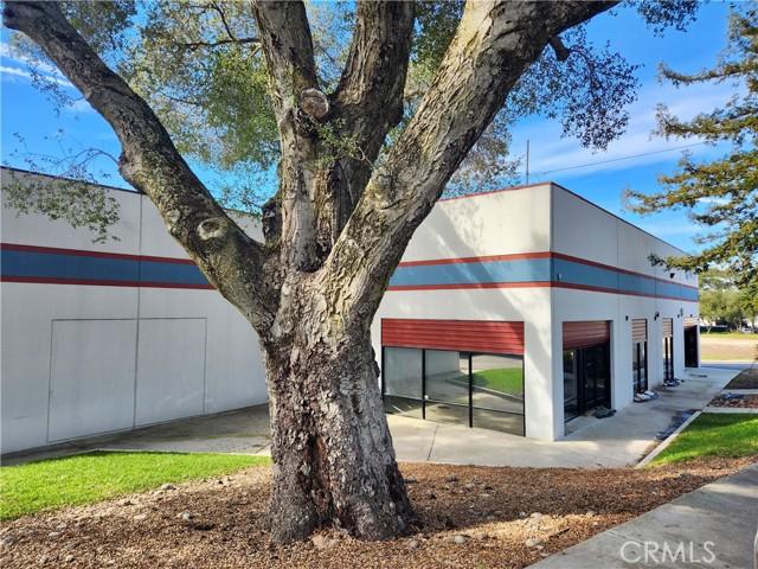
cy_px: 284
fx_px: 504
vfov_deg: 58.9
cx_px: 379
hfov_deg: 73.9
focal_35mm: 23
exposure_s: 1/406
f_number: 1.8
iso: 20
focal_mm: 5.4
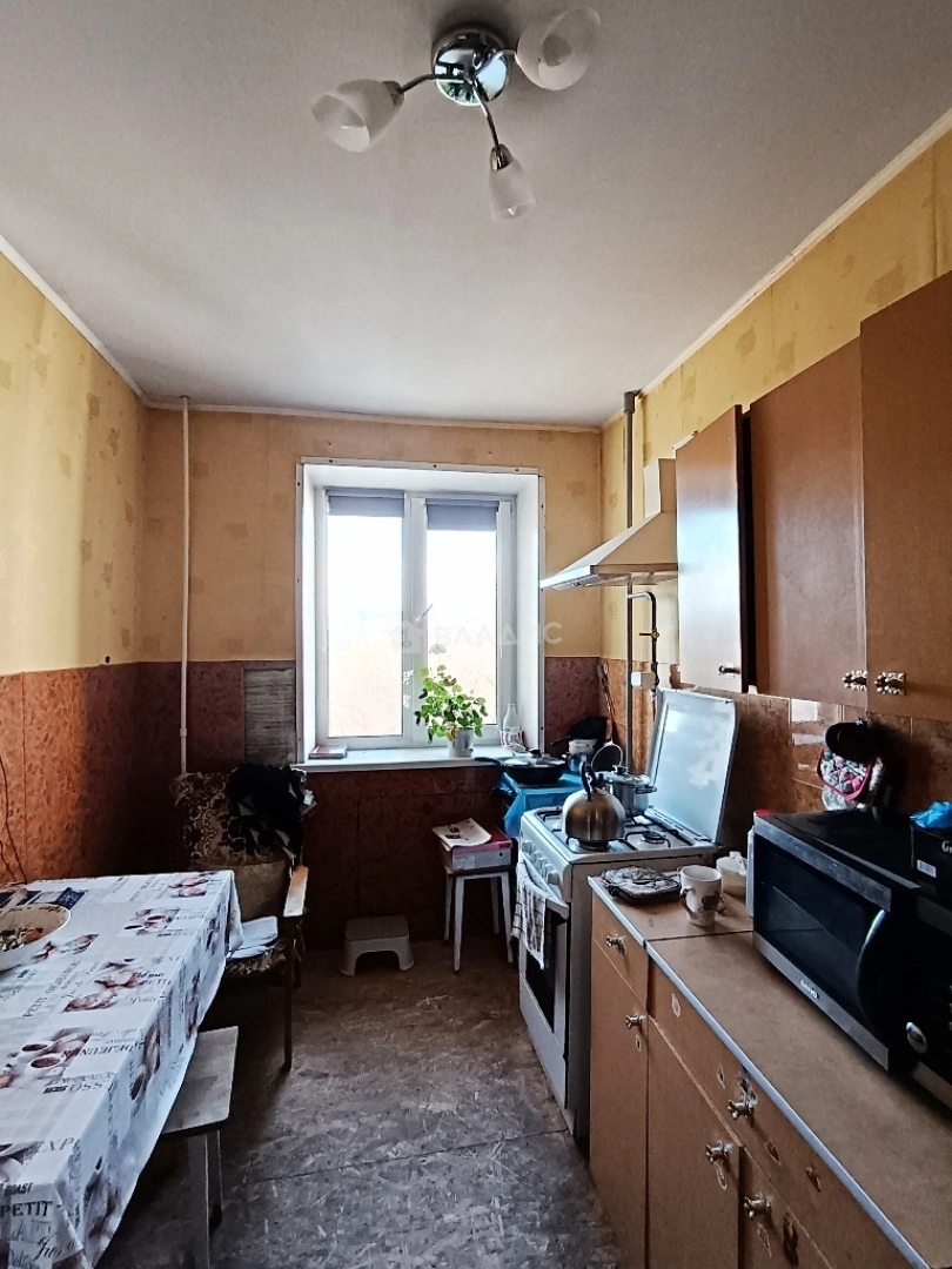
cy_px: 634
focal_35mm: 17
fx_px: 623
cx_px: 476
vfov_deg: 91.0
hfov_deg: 74.7
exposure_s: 1/60
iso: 584
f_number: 2.2
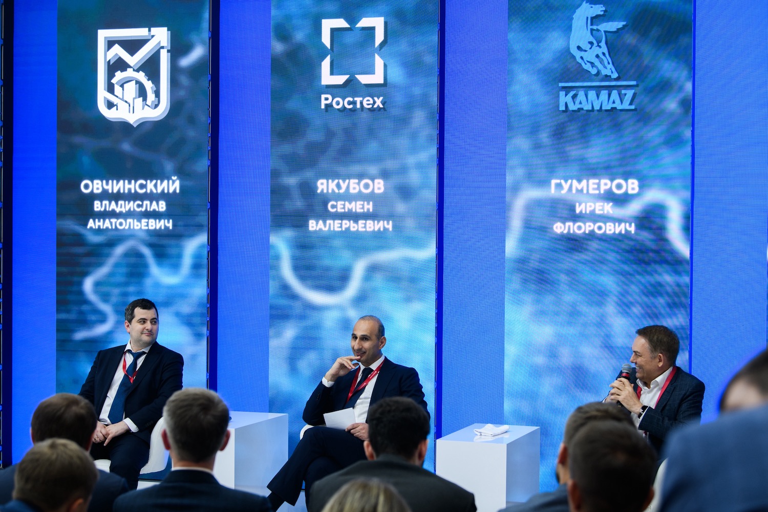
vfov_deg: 19.5
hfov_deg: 28.8
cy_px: 256
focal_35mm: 70
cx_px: 384
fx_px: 1493
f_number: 4
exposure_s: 1/125
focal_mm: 70
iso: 450
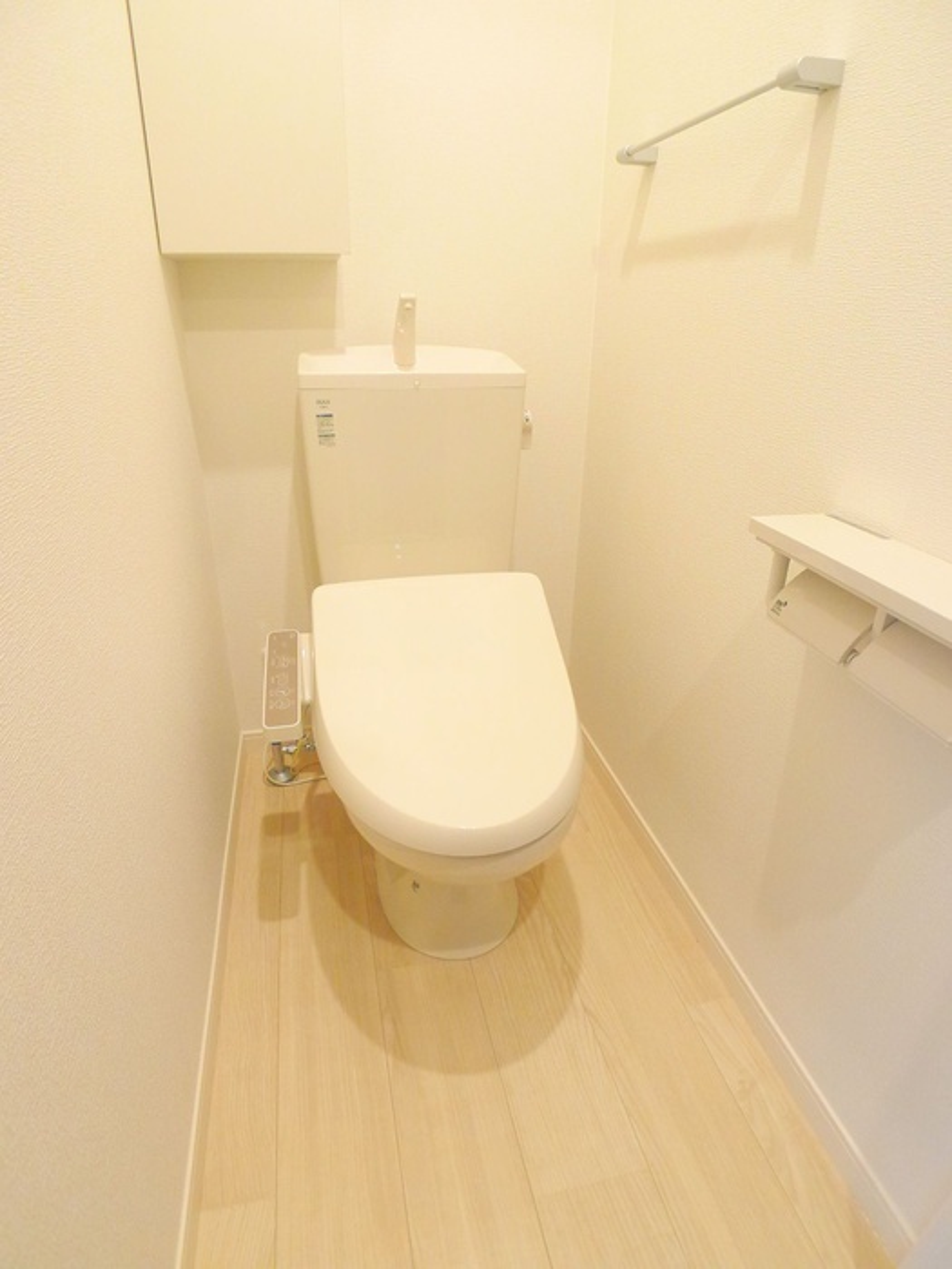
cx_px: 476
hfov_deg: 56.8
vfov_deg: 71.6
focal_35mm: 24
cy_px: 634
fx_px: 880
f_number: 2
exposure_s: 1/50
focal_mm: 5.1
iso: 400
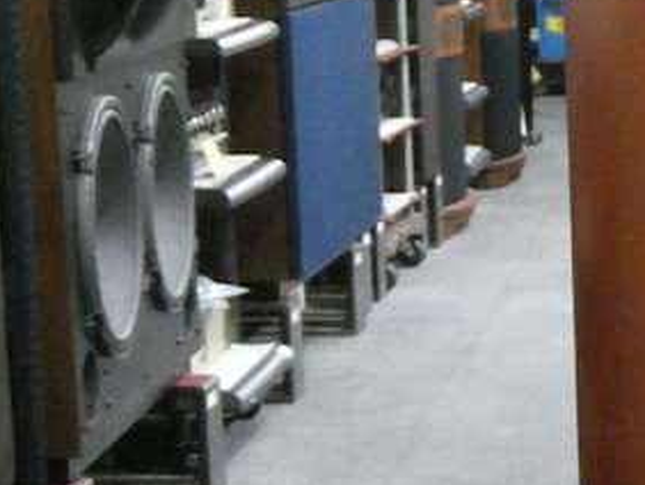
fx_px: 2984
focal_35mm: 160
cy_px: 533
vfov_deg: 9.2
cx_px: 1054
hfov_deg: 11.6
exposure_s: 1/25
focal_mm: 8.4
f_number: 4
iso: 1600
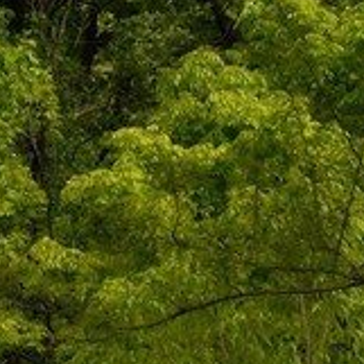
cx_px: -790
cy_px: -1124
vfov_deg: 1.9
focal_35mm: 888
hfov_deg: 2.0
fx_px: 10564
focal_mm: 105
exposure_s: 1/320
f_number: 14
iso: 400
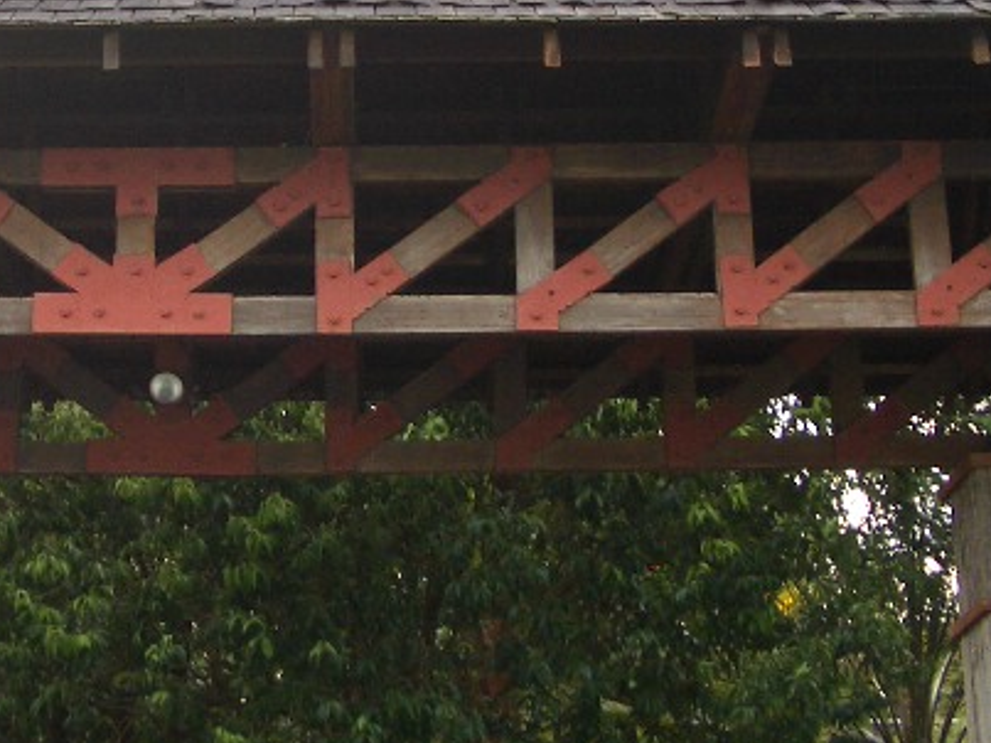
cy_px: 148
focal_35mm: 89
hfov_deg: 21.6
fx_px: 2547
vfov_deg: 16.5
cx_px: 125
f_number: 2.6
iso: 50
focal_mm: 5.8
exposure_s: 1/100
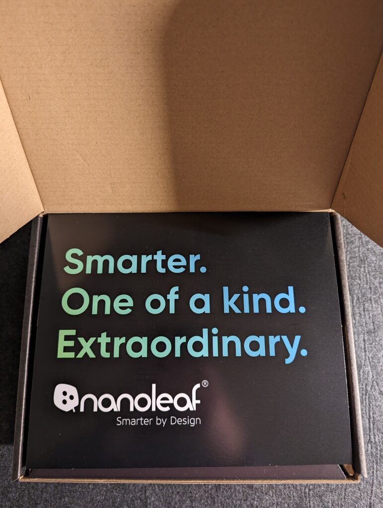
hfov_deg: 56.9
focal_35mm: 24
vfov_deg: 71.5
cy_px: 254
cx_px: 192
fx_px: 353
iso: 314
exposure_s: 1/23.8
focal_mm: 6.81
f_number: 1.85
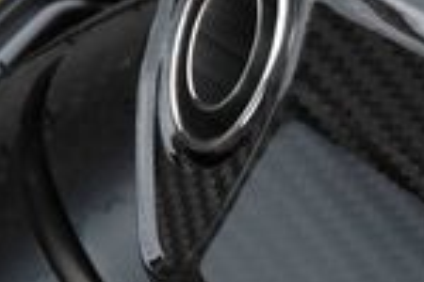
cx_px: 938
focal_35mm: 374
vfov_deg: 3.6
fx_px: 4405
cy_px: 537
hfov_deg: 5.4
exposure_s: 1/400
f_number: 13
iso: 800
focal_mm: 70
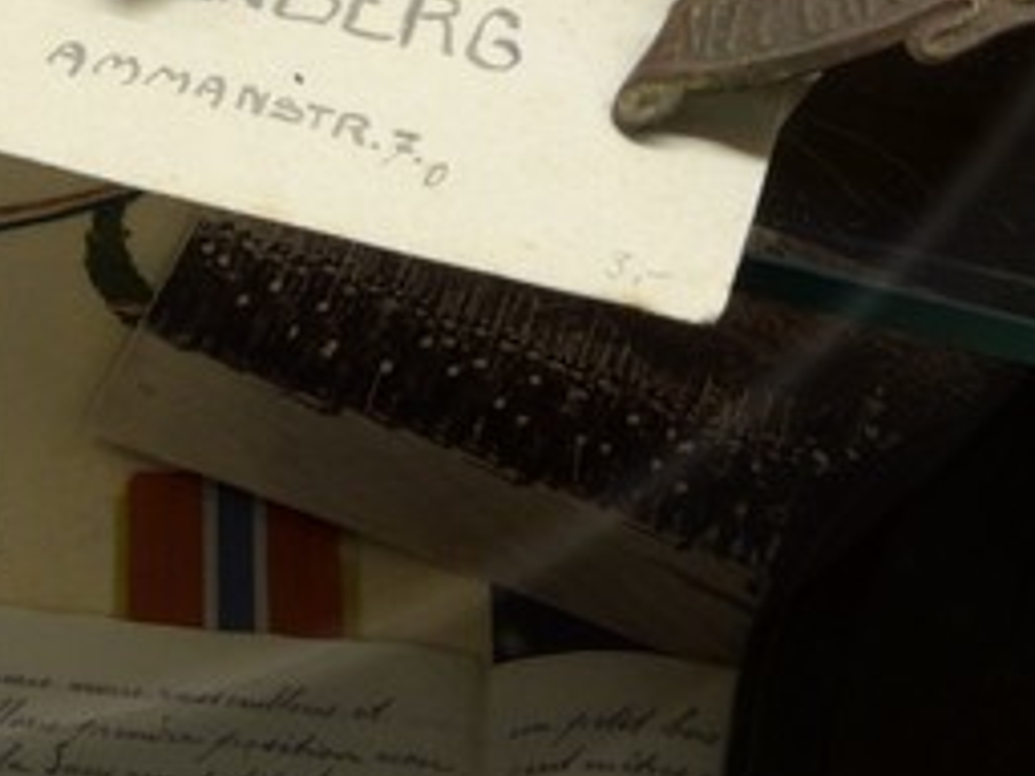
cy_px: -732
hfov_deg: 9.3
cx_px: -218
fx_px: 6279
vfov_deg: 6.9
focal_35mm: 210
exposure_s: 1/2
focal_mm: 35
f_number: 20
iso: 200
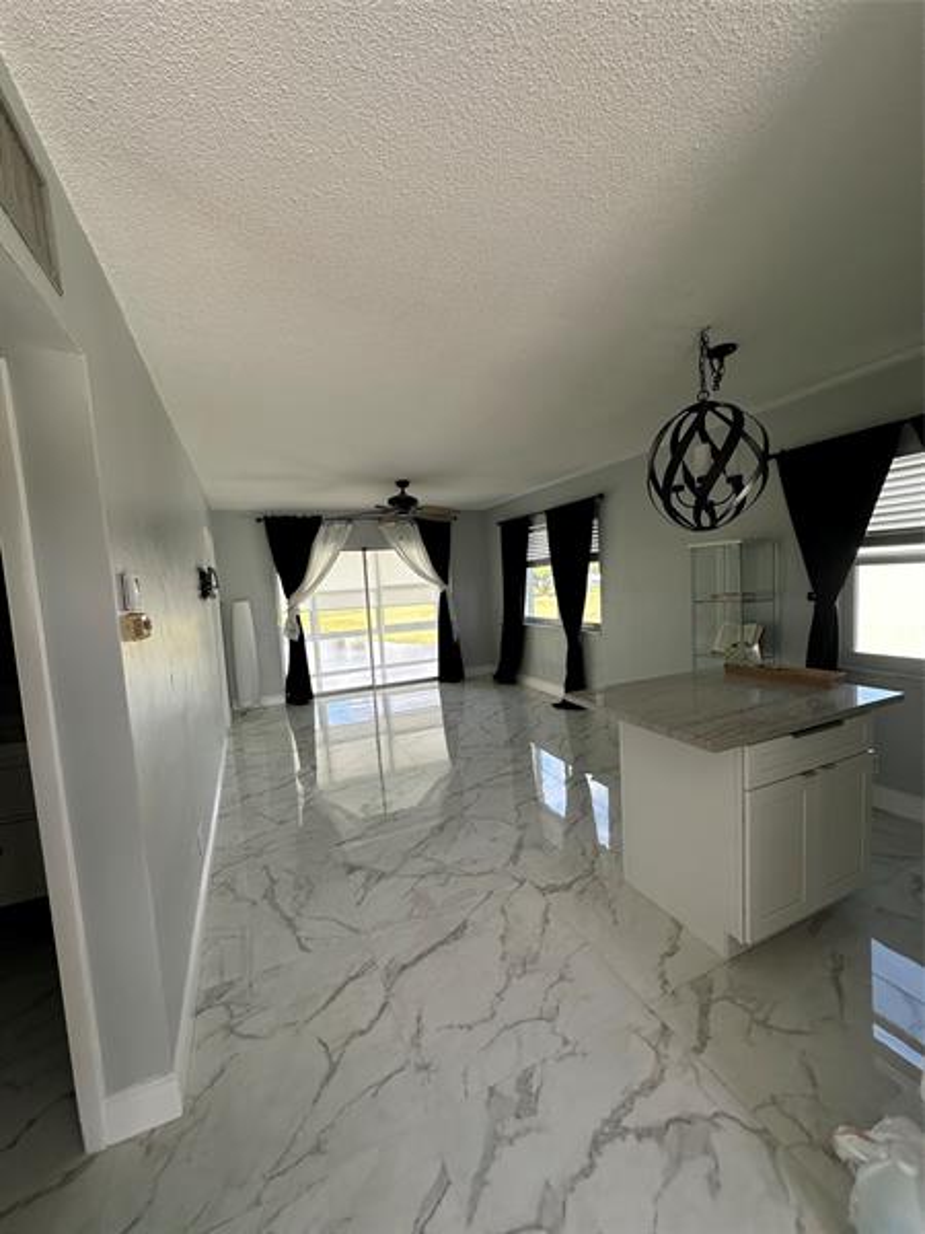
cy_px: 617
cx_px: 462
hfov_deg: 85.7
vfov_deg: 102.1
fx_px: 499
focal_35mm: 14
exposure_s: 1/134
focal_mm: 2.22
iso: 40
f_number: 2.2
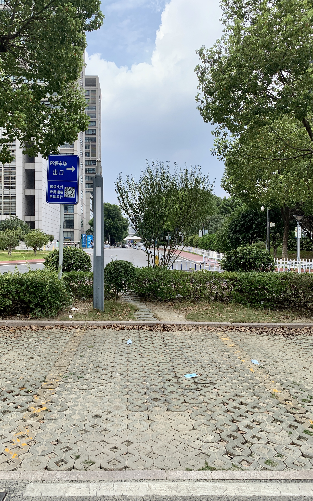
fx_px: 382
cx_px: 136
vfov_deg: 66.5
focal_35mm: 28
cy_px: 252
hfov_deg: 44.4
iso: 25
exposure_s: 1/1088
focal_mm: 4.25
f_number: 1.8
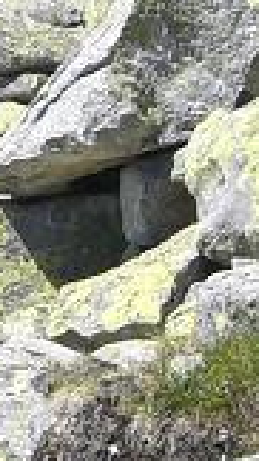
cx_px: -495
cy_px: 347
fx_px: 2493
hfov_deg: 5.6
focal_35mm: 204
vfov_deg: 10.5
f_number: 4.4
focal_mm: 6.3
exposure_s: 1/400
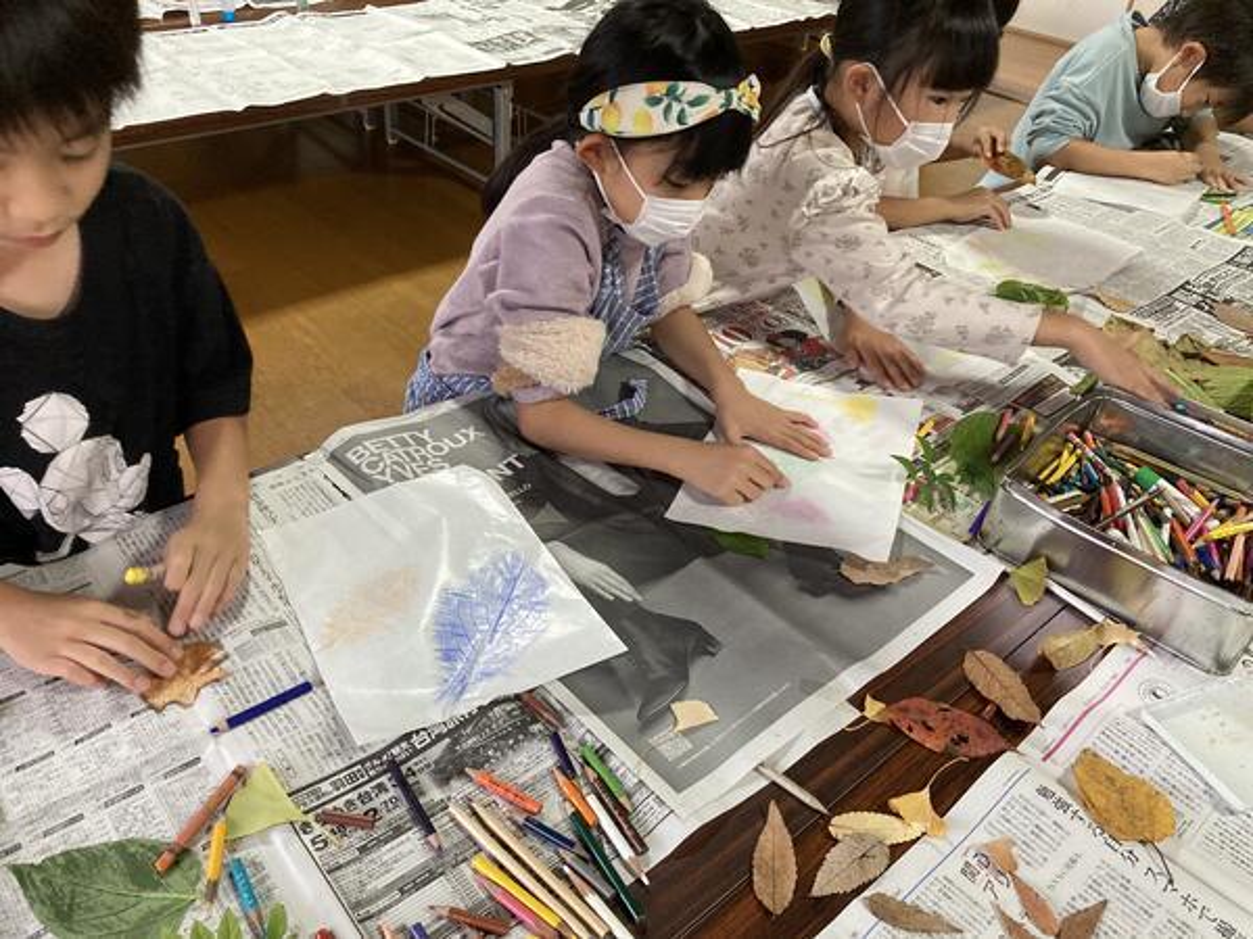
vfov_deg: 49.7
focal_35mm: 28
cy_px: 470
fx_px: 1014
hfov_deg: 63.4
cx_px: 626
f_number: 1.8
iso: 250
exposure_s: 1/50
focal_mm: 3.99
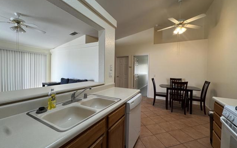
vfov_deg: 74.8
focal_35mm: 15
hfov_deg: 101.4
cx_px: 119
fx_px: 97
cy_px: 73
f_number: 2.2
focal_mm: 2.22
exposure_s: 1/120
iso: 160
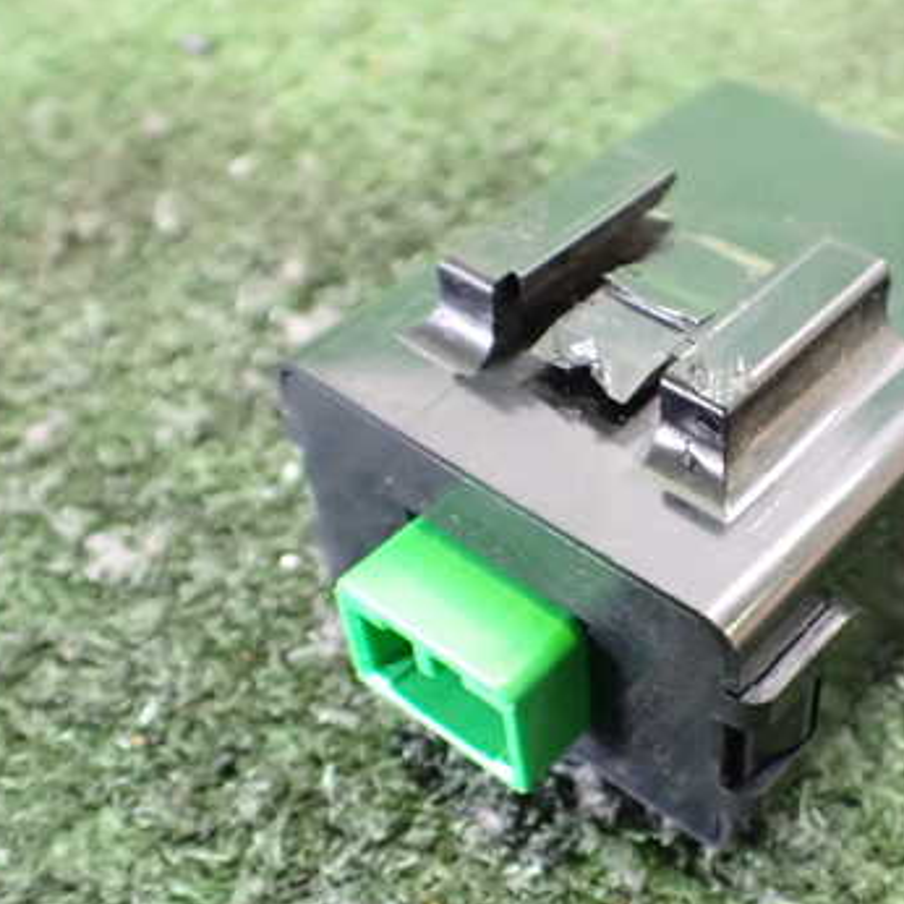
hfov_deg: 35.7
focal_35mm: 46
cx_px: 705
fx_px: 1359
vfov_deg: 36.7
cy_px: 517
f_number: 2.3
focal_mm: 5.4
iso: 1250
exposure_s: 1/30
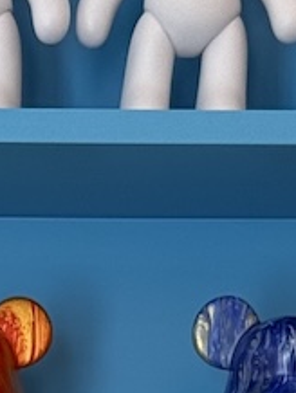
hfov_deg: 5.1
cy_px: 1111
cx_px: -4
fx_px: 3334
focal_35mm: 293
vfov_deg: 6.3
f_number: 1.78
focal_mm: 6.76
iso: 80
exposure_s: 1/210
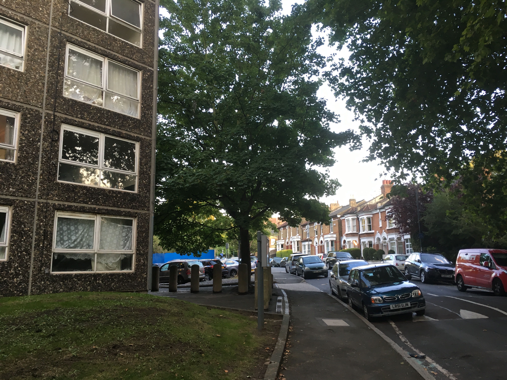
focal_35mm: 29
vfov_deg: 48.2
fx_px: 425
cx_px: 254
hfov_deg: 61.7
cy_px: 190
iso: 32
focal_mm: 4.15
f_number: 2.2
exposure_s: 1/33
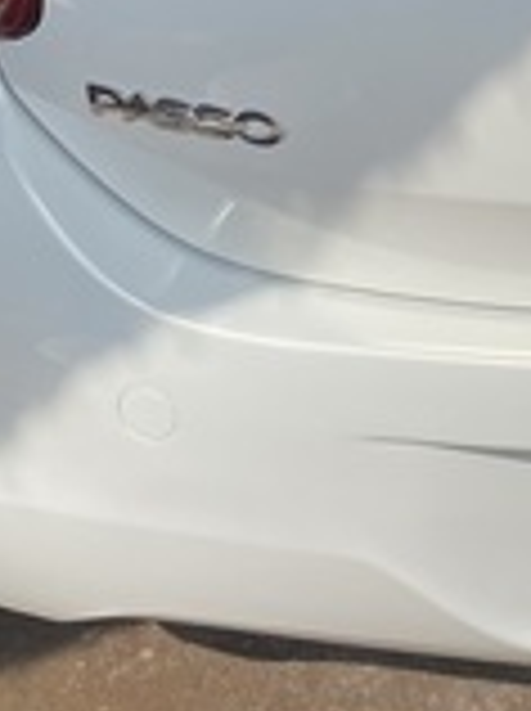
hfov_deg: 13.8
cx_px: 860
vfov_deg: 18.1
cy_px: -297
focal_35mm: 99
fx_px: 2030
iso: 32
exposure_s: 1/4115
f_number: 1.8
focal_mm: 4.25
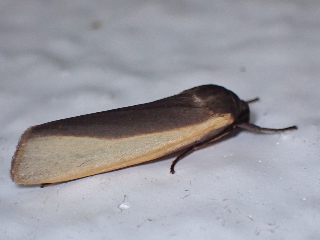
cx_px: 160
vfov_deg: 14.8
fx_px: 924
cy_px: 120
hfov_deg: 19.6
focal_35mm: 100
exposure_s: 1/100
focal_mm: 18
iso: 320
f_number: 14
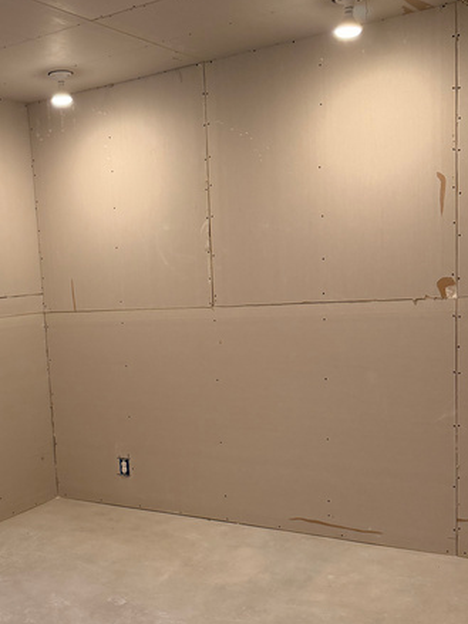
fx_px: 757
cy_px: 389
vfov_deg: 44.4
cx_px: 114
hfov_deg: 33.6
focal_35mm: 42
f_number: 1.78
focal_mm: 6.76
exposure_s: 1/120
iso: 200
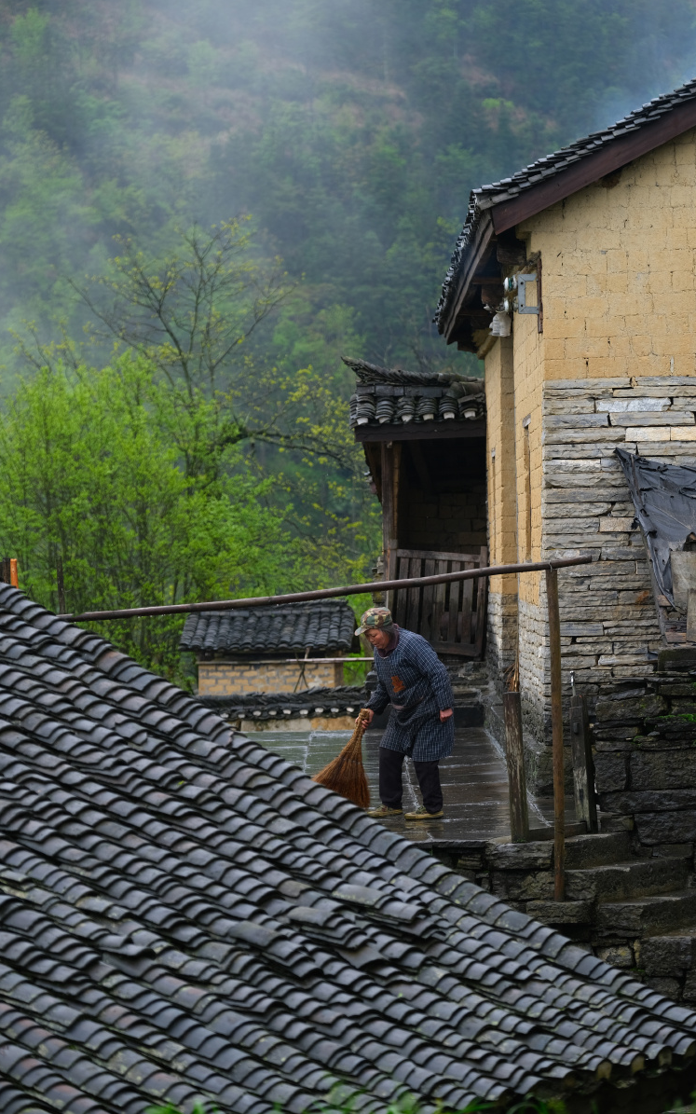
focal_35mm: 129
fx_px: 3915
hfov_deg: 10.2
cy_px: 557
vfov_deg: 16.2
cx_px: 367
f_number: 3.2
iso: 125
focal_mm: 83.8
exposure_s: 1/160
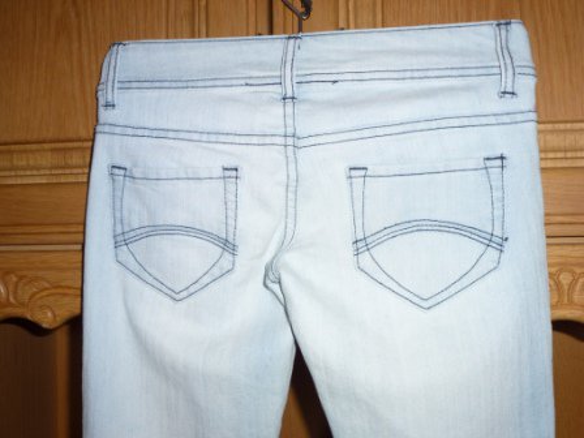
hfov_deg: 51.4
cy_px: 219
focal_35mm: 36
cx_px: 292
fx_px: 607
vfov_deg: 39.7
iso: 100
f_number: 3.7
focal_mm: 6.4
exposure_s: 1/60
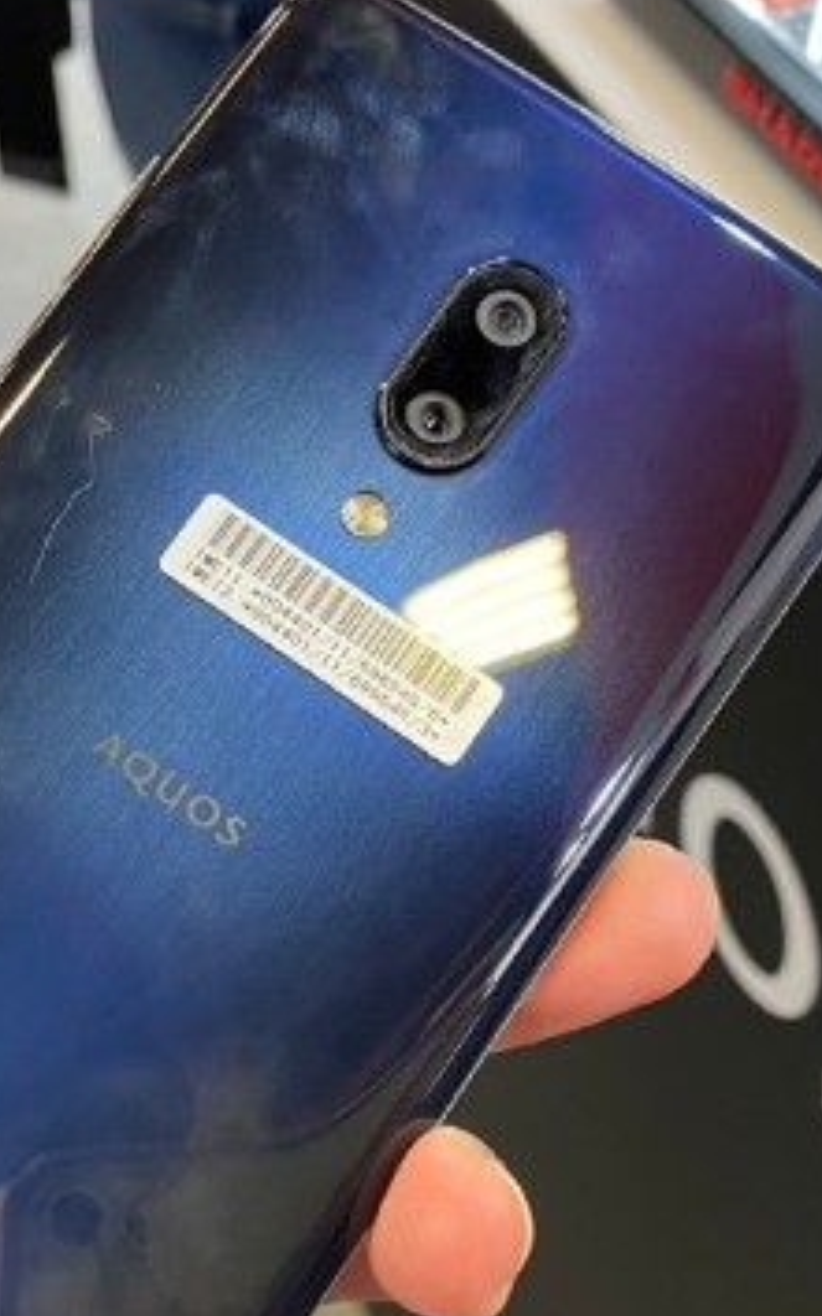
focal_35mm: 56
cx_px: 182
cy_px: 848
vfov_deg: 36.0
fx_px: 2009
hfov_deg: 22.8
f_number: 1.8
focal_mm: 4.25
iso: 250
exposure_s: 1/60
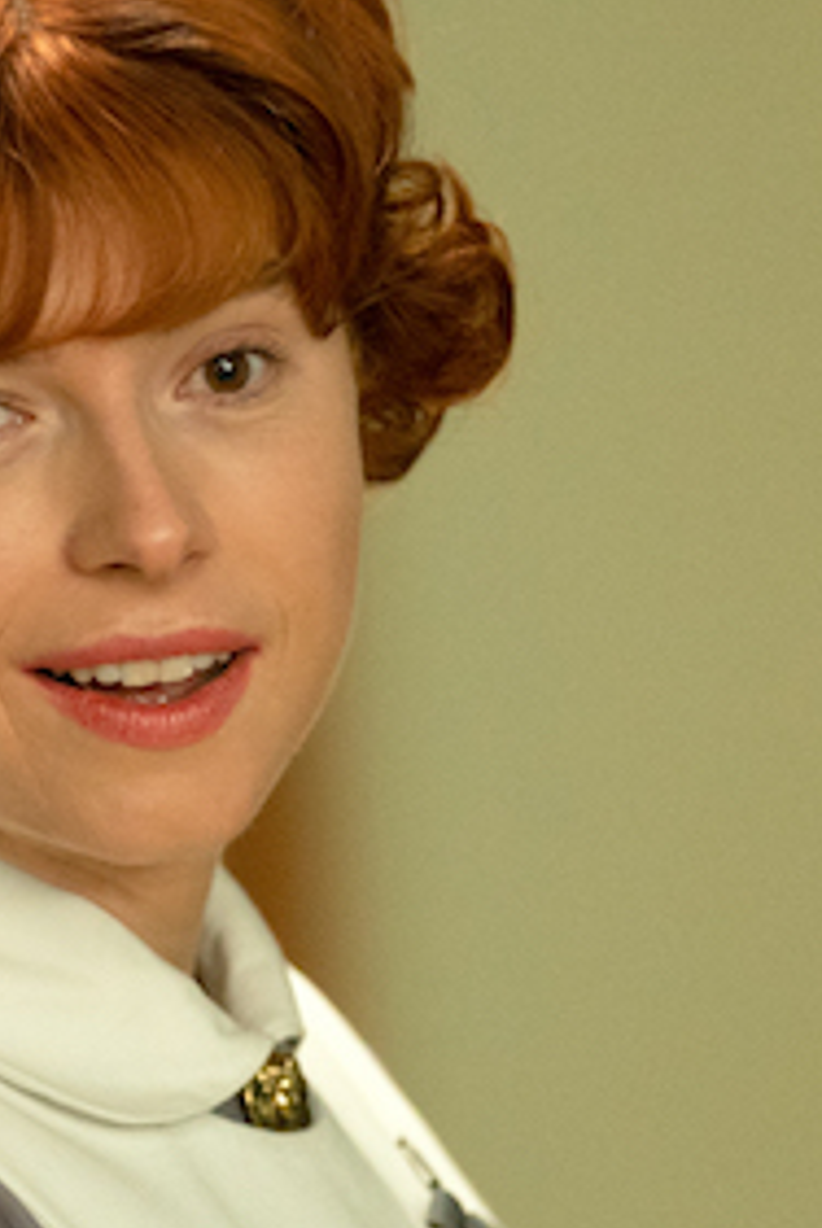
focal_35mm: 597
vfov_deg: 3.4
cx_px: 245
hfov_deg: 2.3
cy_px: 985
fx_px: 20395
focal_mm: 168
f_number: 2.8
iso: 4000
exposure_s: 1/320
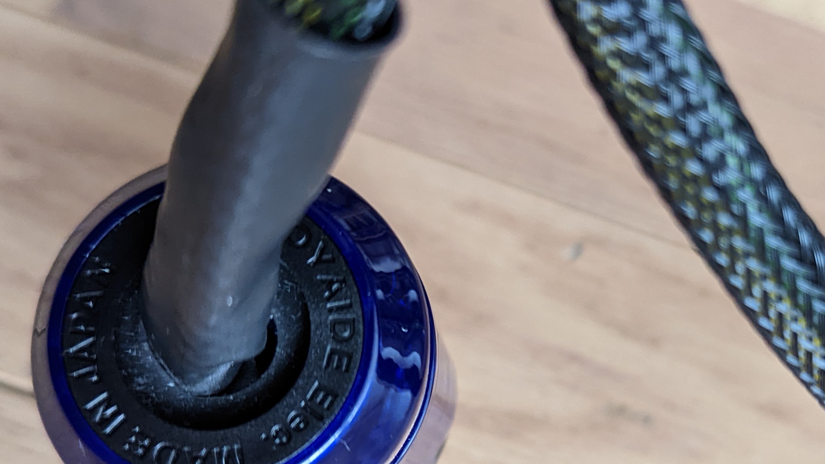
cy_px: 362
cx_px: 601
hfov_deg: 40.4
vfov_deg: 23.6
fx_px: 1094
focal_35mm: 50
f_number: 1.85
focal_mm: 6.81
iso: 1420
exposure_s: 1/66
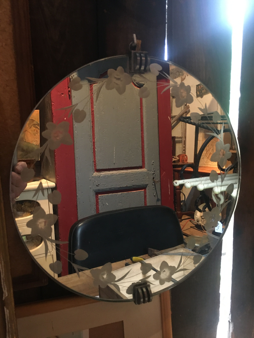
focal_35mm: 29
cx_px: 127
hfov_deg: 48.2
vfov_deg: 61.7
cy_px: 169
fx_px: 284
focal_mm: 4.15
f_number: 2.2
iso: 200
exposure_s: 1/17
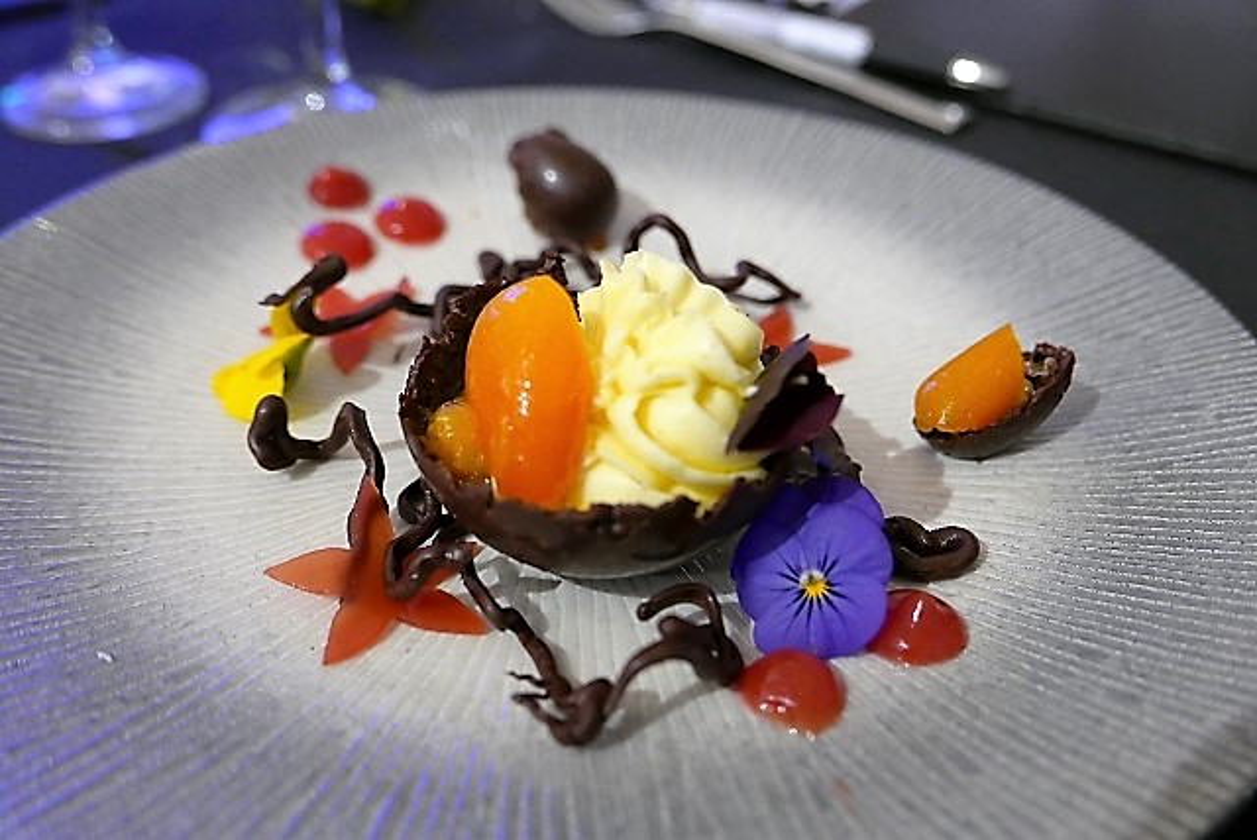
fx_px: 1188
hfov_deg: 55.8
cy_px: 420
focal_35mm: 34
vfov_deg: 39.0
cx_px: 628
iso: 1600
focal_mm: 15.4
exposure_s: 1/80
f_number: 2.3
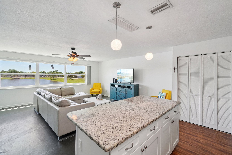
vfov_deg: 77.3
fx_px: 97
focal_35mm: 15
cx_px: 116
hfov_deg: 100.4
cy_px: 78
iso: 250
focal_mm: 10
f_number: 8
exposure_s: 1/30
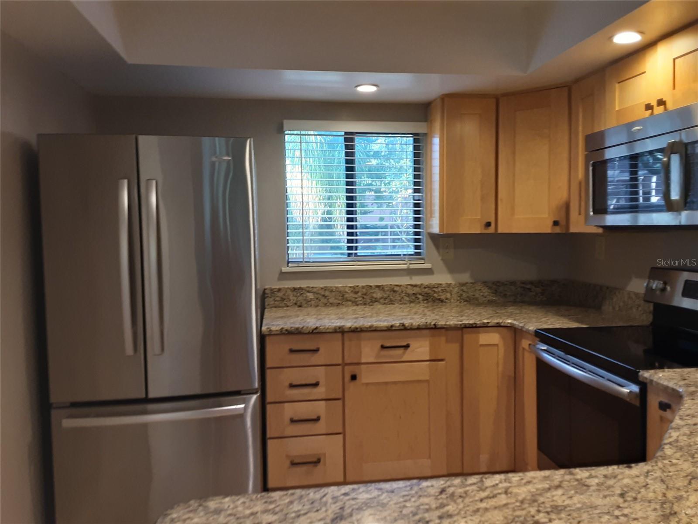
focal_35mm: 28
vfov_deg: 49.7
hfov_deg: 63.4
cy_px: 262
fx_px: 565
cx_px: 349
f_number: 1.9
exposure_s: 1/40
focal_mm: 2.9
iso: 100
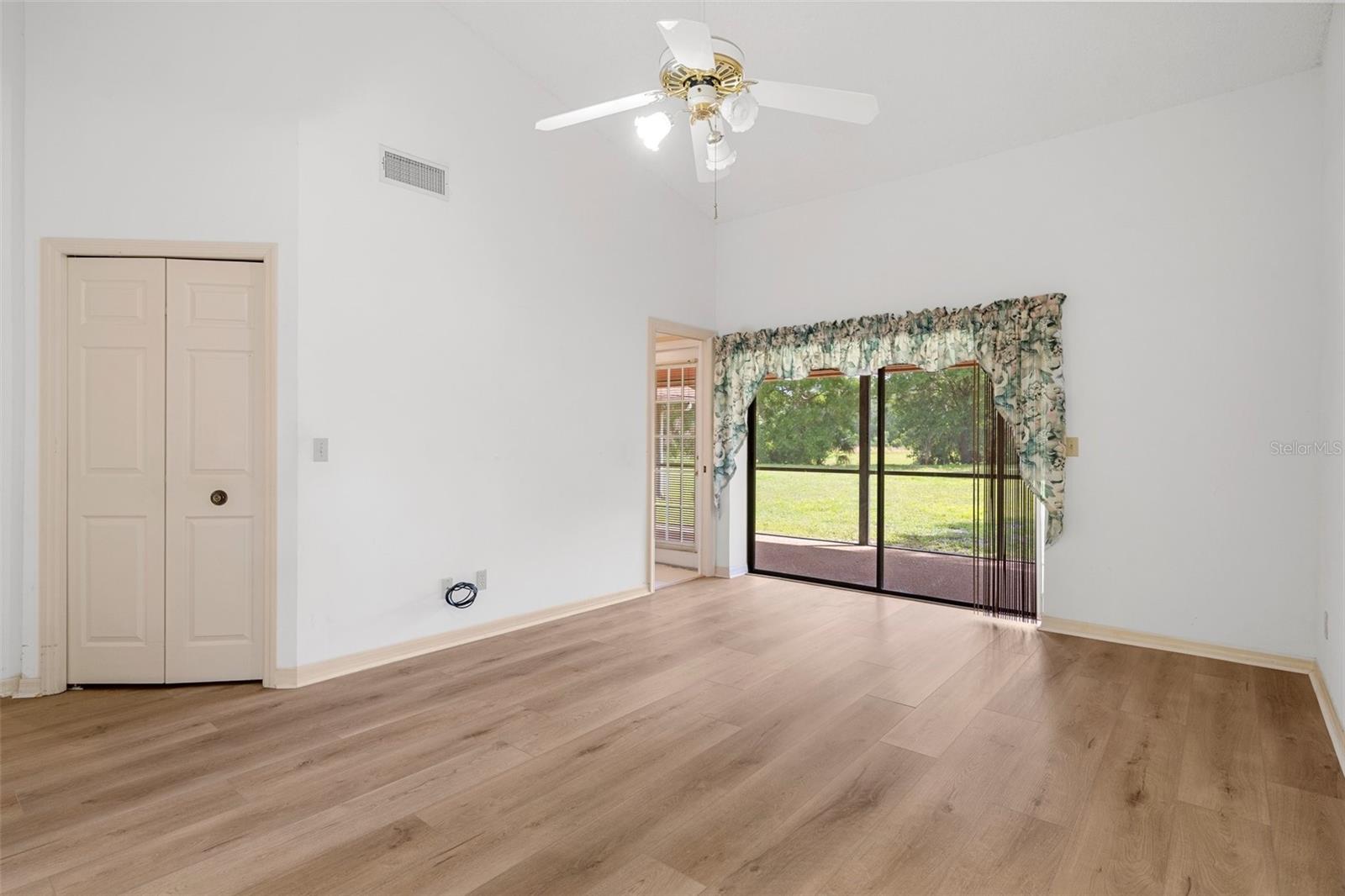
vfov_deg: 70.4
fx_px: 635
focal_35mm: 17
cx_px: 672
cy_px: 448
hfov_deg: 93.3
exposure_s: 1/1.67
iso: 320
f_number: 8
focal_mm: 17
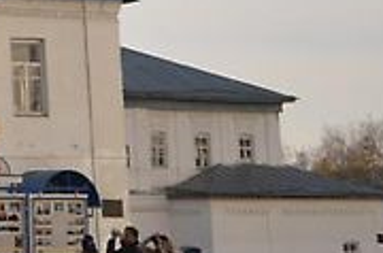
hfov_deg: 10.7
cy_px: -208
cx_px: -330
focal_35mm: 180
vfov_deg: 7.4
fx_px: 1910
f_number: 9
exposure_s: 1/250
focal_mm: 24
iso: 100
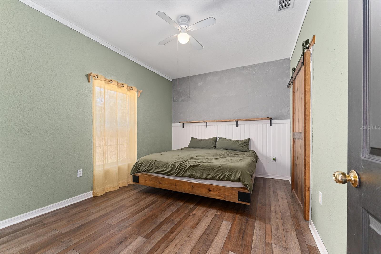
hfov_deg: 104.3
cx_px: 190
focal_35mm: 14
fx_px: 148
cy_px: 127
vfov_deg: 81.2
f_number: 7.1
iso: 400
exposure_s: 1
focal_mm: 14
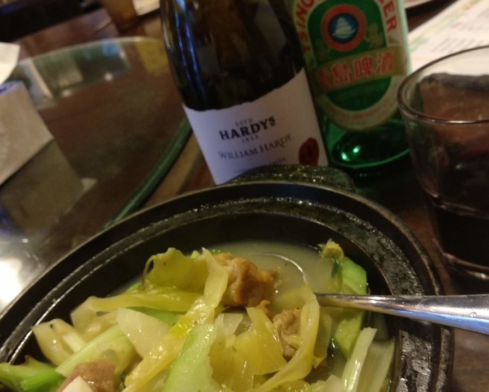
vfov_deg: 43.3
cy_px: 220
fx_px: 492
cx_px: 244
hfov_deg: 52.8
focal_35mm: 34
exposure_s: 1/25
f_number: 2.2
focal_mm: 3.81
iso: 640
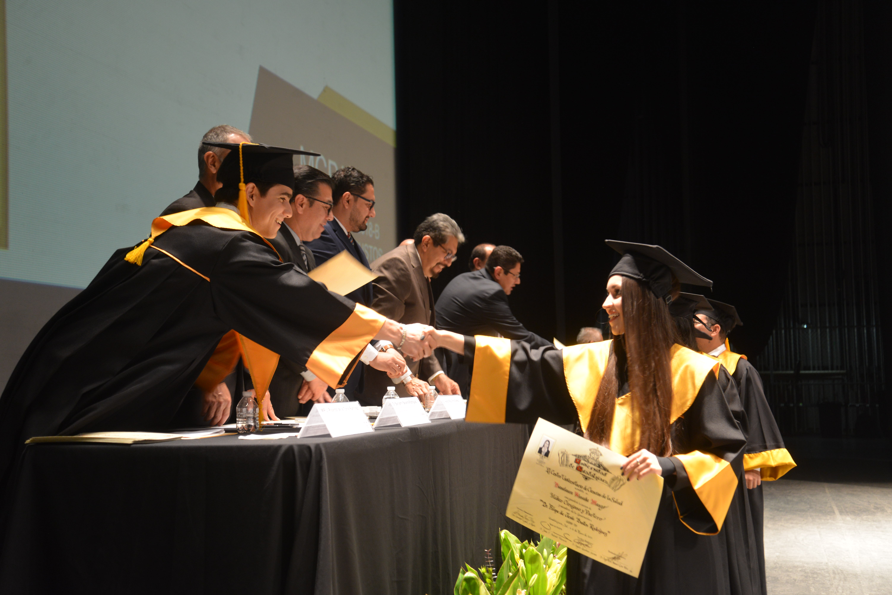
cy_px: 298
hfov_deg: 43.6
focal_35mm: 45
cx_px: 446
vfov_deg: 29.9
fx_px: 1115
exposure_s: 1/30
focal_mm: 45
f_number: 4.2
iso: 1100
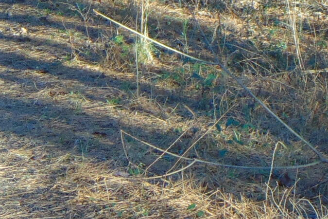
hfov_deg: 8.9
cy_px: -117
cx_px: 10
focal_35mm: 231
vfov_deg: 5.9
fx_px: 2105
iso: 80
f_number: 3.5
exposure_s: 1/50
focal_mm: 9
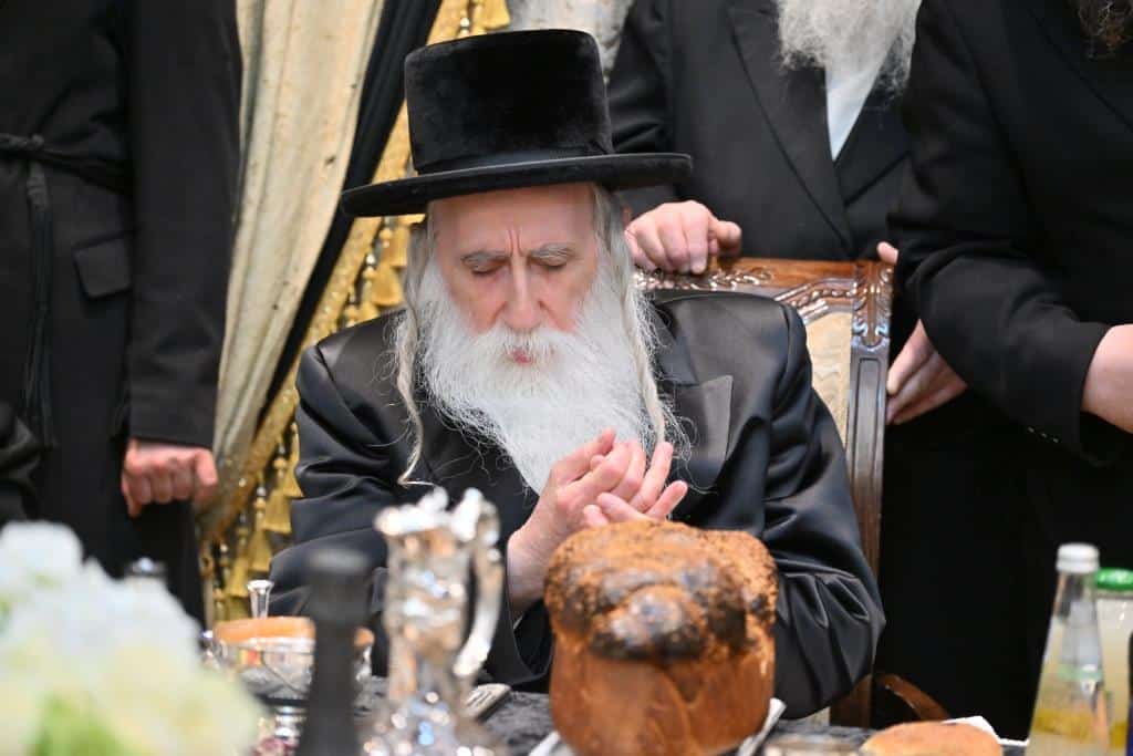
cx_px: 566
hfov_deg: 17.1
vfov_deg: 11.4
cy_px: 378
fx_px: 3777
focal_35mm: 120
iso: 1600
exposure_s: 1/320
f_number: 4
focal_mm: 120
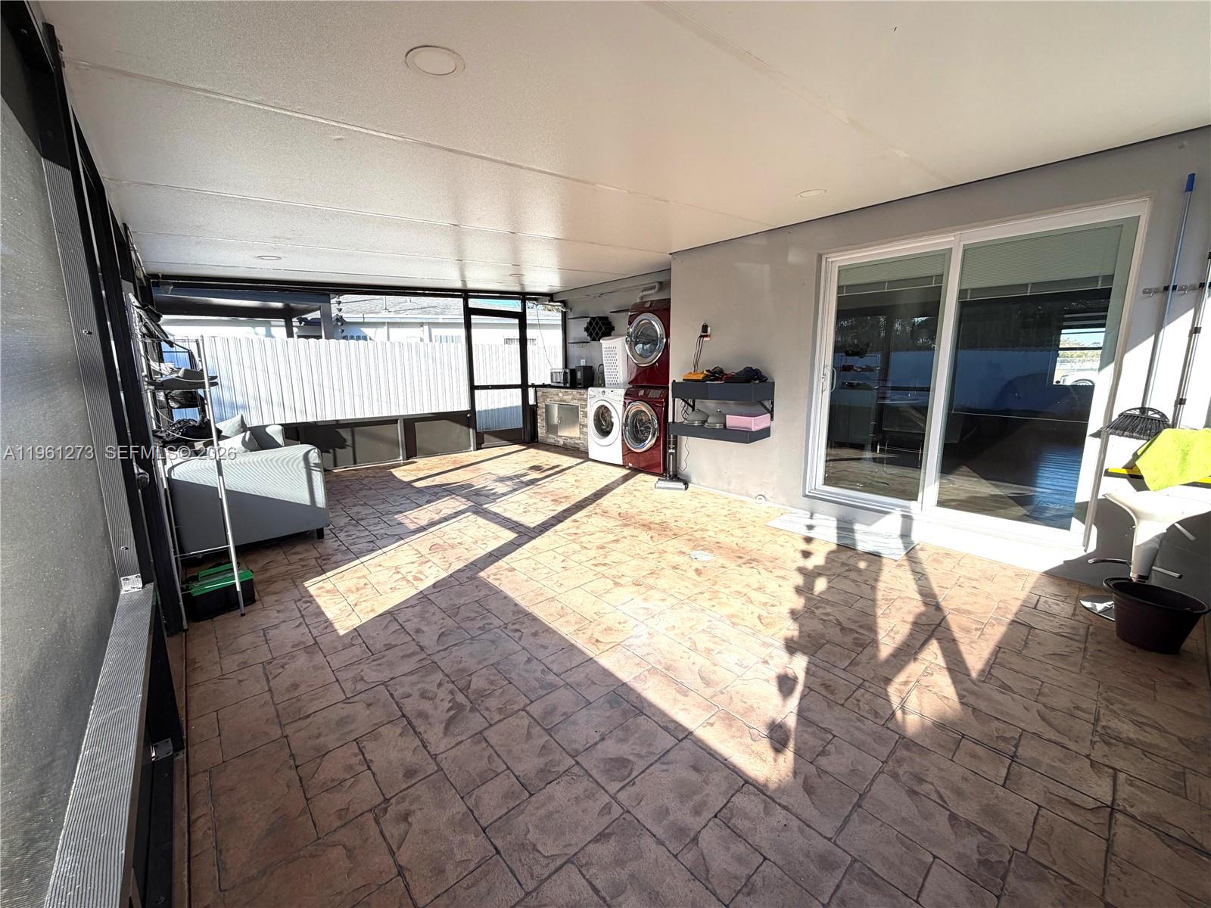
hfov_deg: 102.1
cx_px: 606
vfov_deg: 85.7
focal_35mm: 14
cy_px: 454
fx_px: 490
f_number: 2.2
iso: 50
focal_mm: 2.22
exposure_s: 1/502
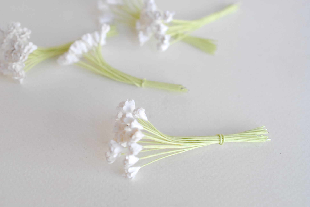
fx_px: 517
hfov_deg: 33.4
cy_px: 104
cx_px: 155
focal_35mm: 60
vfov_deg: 22.7
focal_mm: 40
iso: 640
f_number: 5.6
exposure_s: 1/100
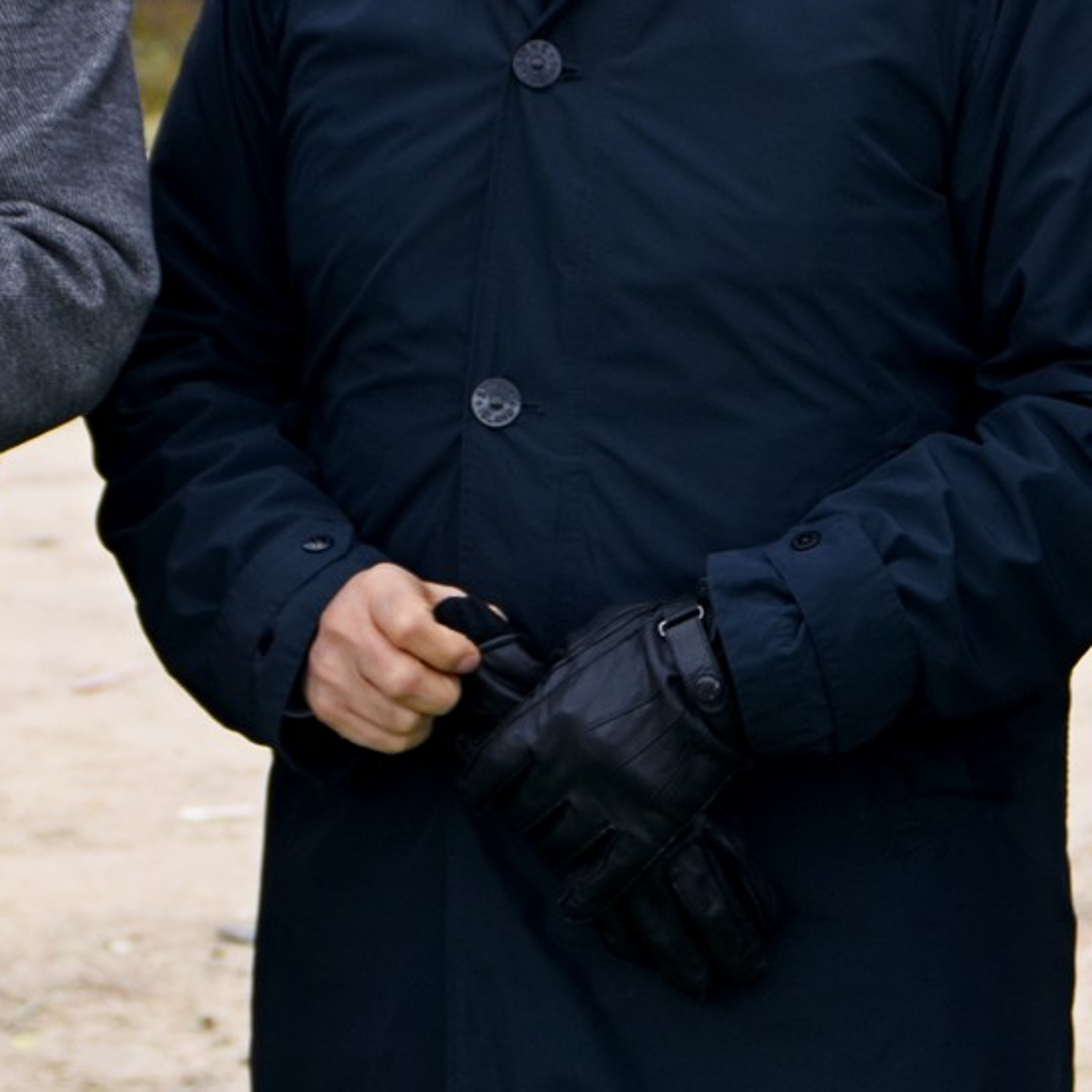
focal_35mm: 180
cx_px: 711
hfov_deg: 9.7
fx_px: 6424
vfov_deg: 9.7
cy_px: 74
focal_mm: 38
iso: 200
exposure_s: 1/100
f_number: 3.5
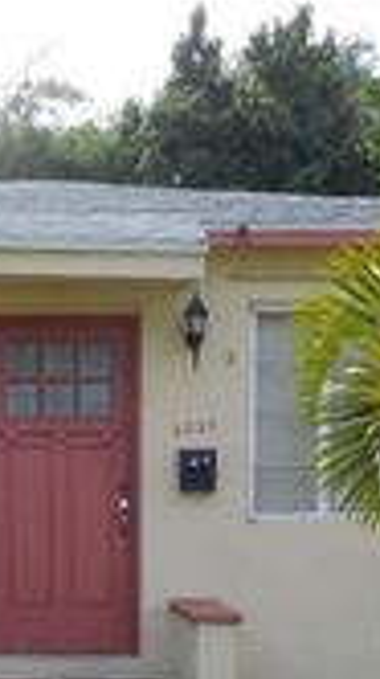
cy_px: 734
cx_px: 74
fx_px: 1473
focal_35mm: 82
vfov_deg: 24.3
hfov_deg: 14.6
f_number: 3.4
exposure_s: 1/800
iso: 125
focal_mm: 4.5
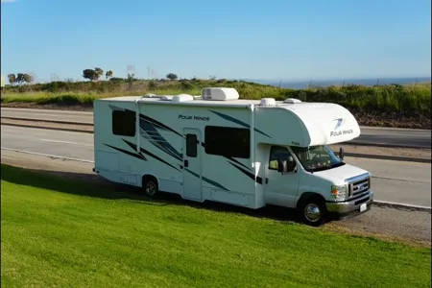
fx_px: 540
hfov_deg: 43.6
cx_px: 216
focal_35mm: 45
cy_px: 144
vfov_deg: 29.9
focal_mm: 30
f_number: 10
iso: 100
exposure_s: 1/160
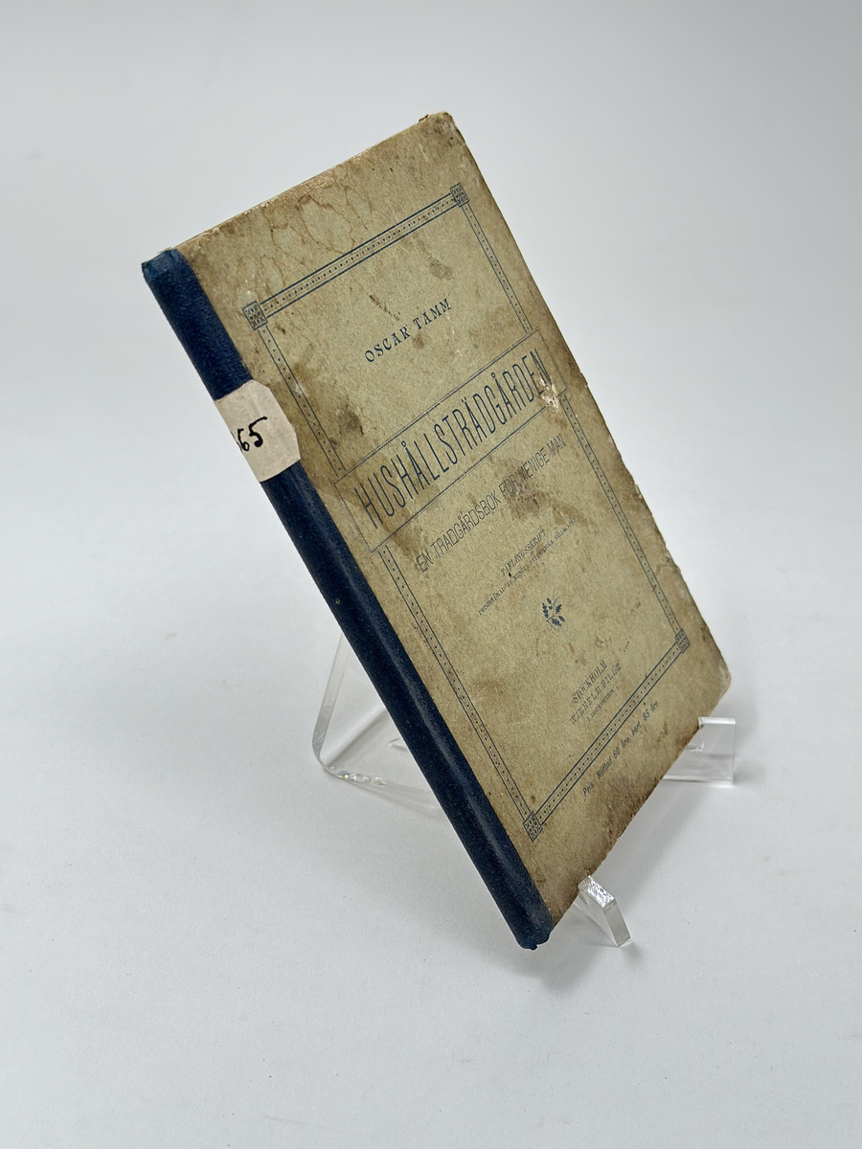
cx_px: 431
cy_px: 574
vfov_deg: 39.7
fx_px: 1594
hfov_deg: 30.3
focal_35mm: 48
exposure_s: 1/317
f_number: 1.78
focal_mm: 6.86
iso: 80
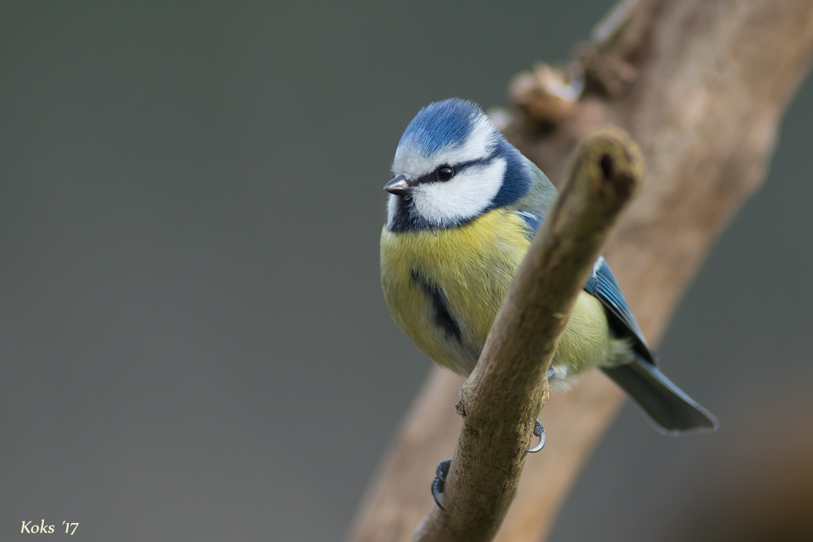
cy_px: 271
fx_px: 13549
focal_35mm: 600
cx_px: 406
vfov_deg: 2.3
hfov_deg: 3.4
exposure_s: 1/500
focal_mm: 600
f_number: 5
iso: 640
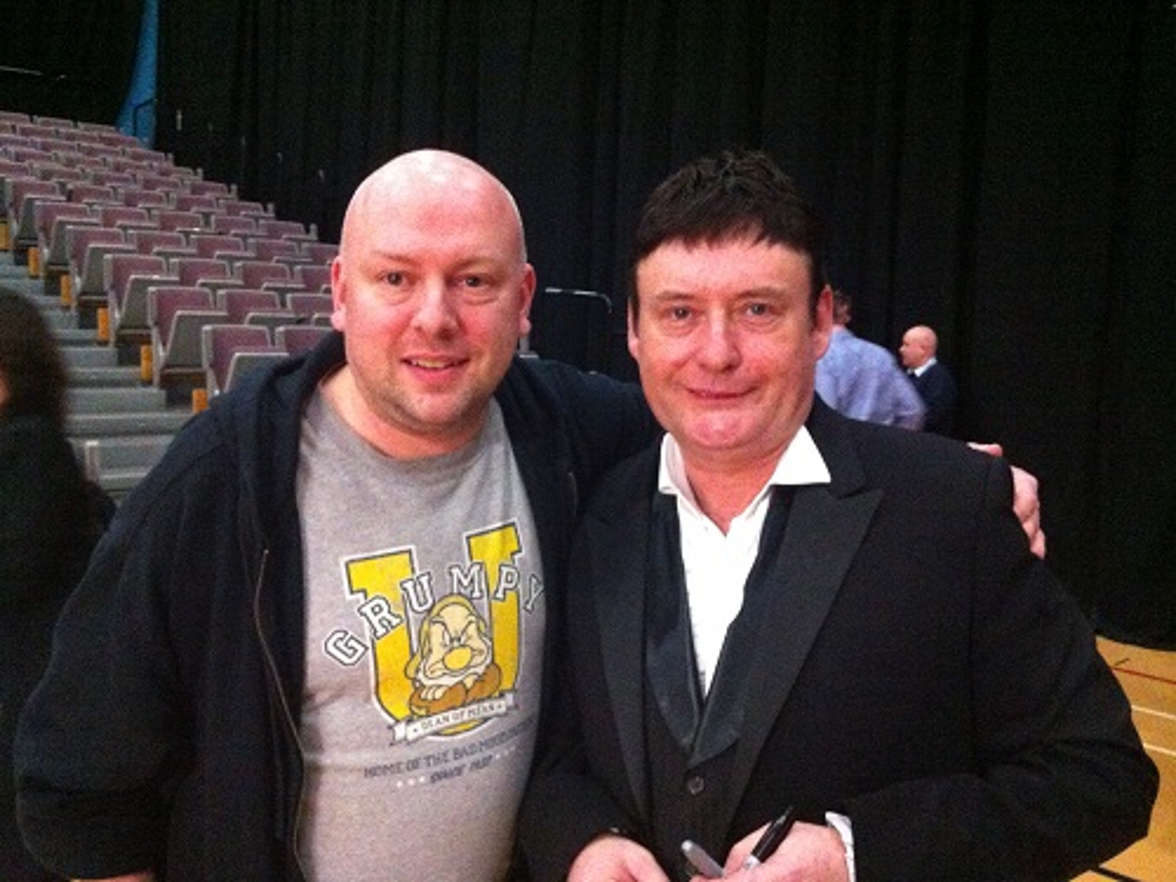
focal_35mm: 35
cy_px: 441
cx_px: 588
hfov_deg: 52.6
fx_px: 1189
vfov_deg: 40.7
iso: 1000
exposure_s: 1/15
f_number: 2.8
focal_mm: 3.85
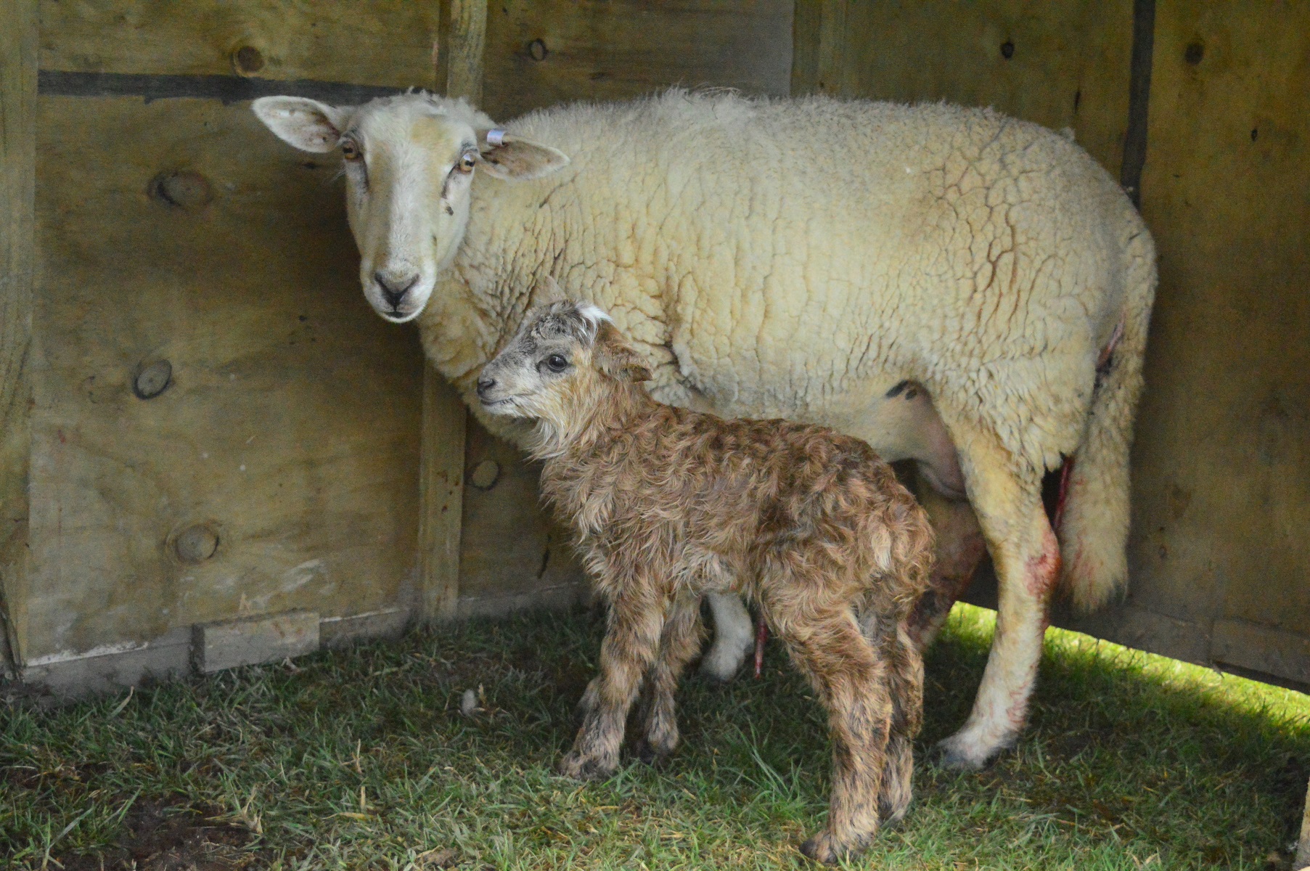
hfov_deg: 38.9
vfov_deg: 26.4
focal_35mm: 51
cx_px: 655
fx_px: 1854
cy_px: 436
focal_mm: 34
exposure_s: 1/3200
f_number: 4.5
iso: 6400
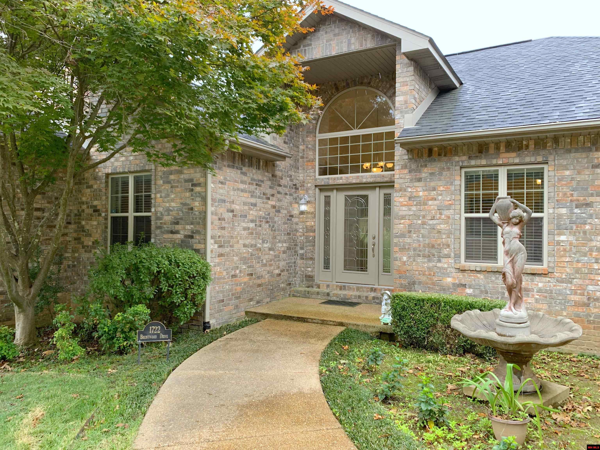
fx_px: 451
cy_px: 225
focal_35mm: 26
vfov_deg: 53.1
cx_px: 300
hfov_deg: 67.3
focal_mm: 4.25
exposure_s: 1/121
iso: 32
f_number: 1.8
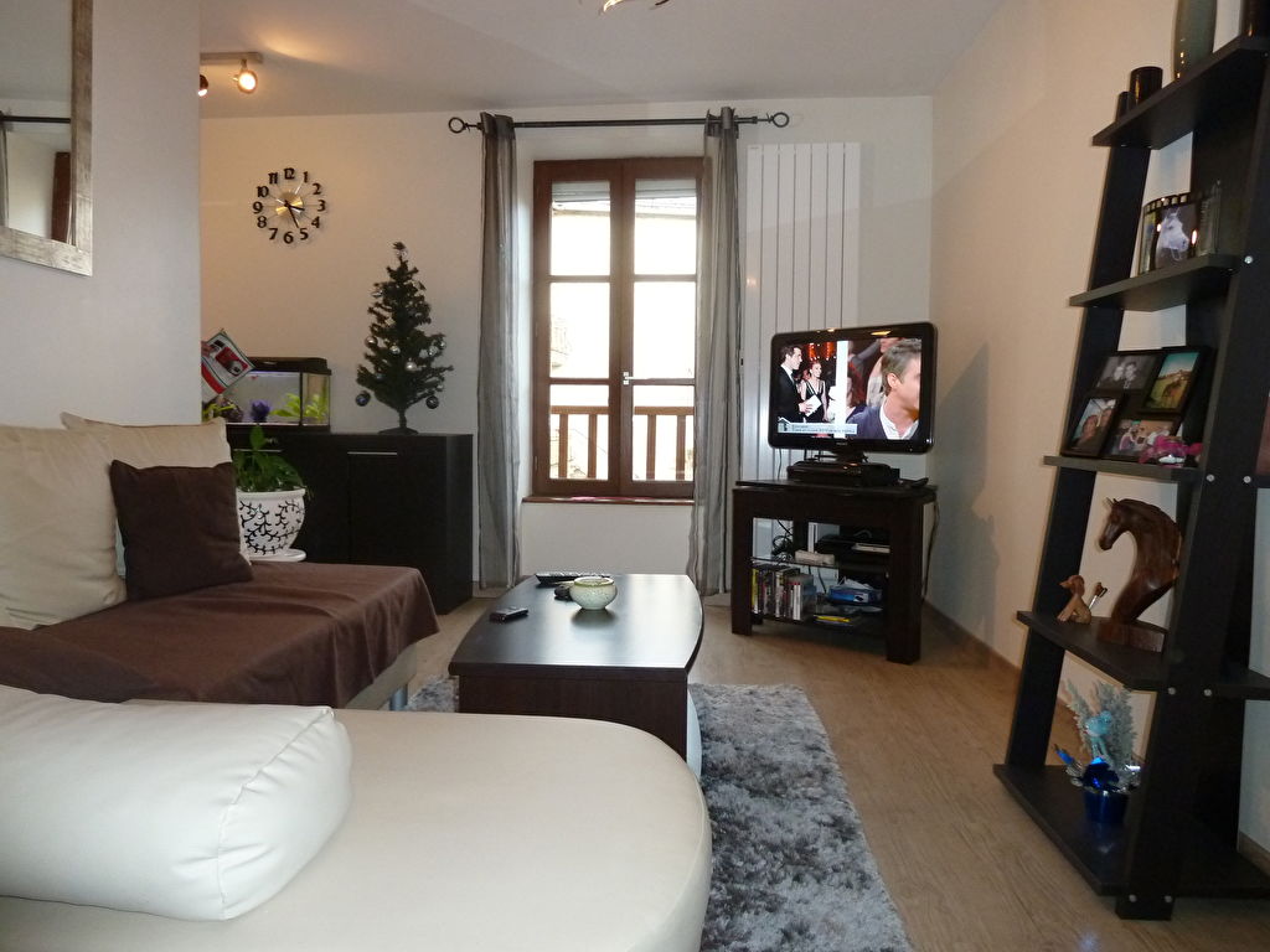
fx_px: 917
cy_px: 476
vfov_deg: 54.9
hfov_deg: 69.4
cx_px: 635
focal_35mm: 25
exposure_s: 1/30
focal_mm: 4.1
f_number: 3.3
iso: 250
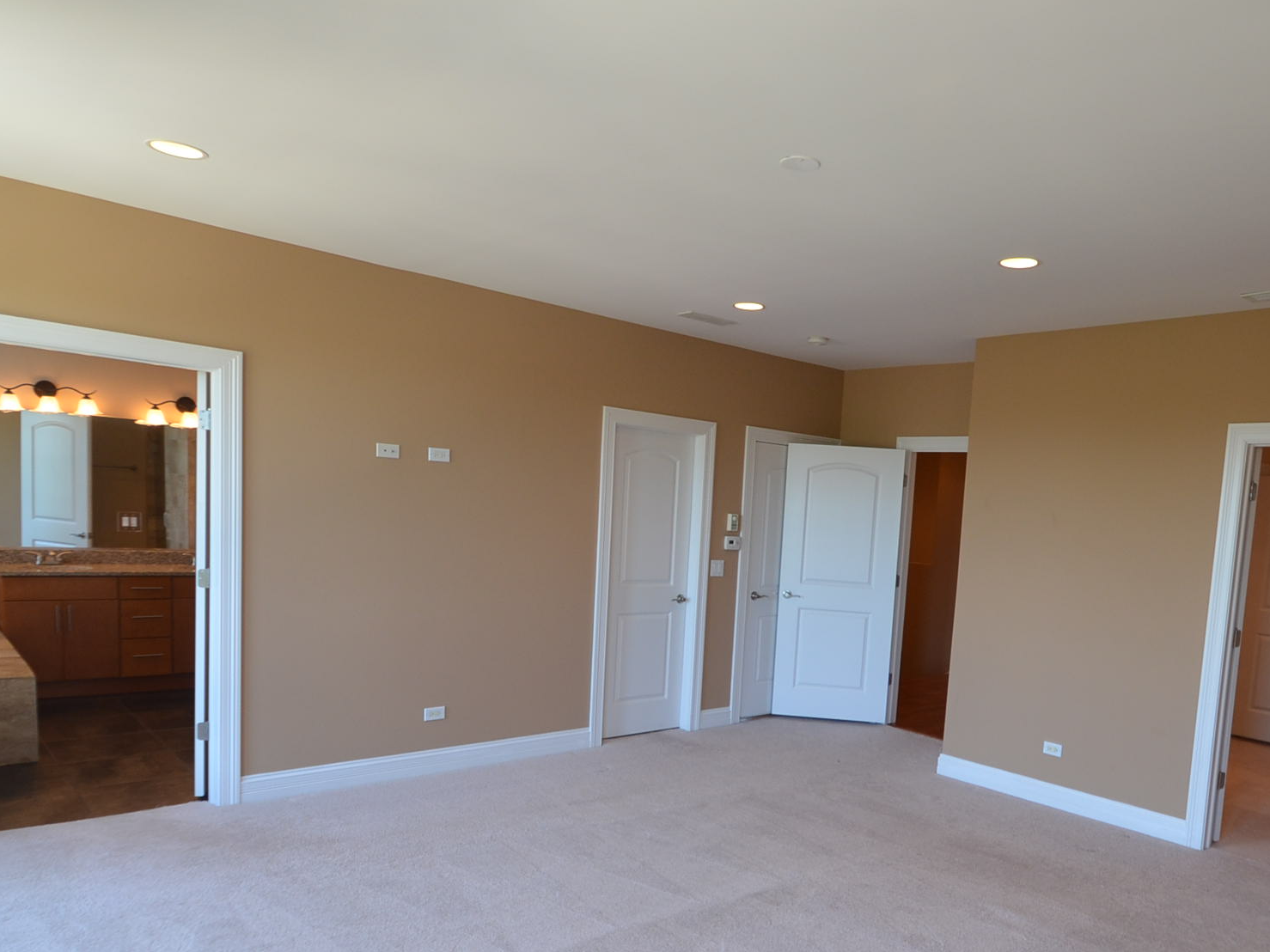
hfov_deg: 70.6
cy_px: 603
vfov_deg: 56.0
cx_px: 779
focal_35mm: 24
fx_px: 880
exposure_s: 1/80
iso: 400
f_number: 4.5
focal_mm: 10
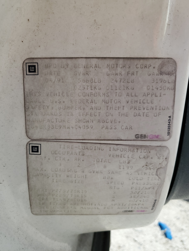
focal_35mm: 26
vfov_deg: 67.3
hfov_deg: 53.1
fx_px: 189
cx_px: 94
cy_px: 126
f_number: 1.5
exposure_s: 1/3333
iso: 50
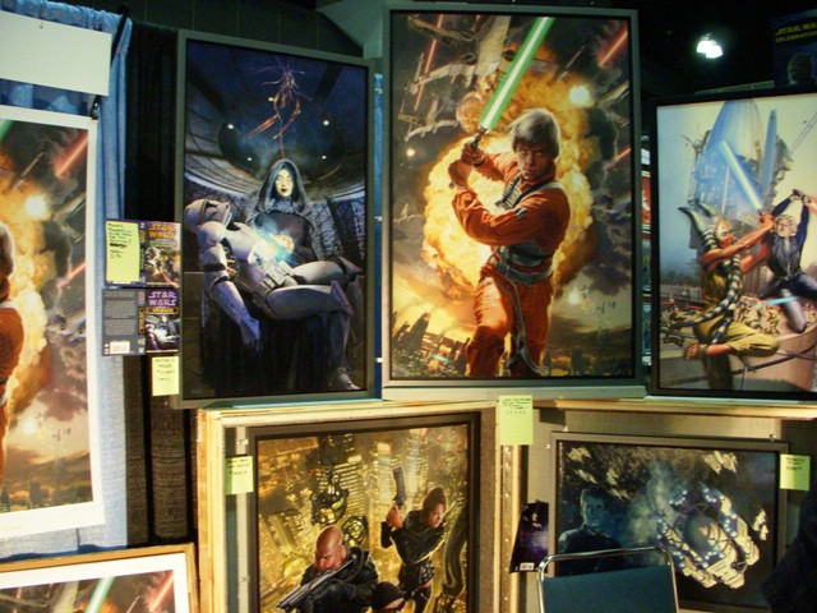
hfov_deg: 49.0
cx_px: 408
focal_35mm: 38
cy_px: 306
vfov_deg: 37.7
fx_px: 897
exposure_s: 1/25
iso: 200
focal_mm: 6.3
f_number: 3.3
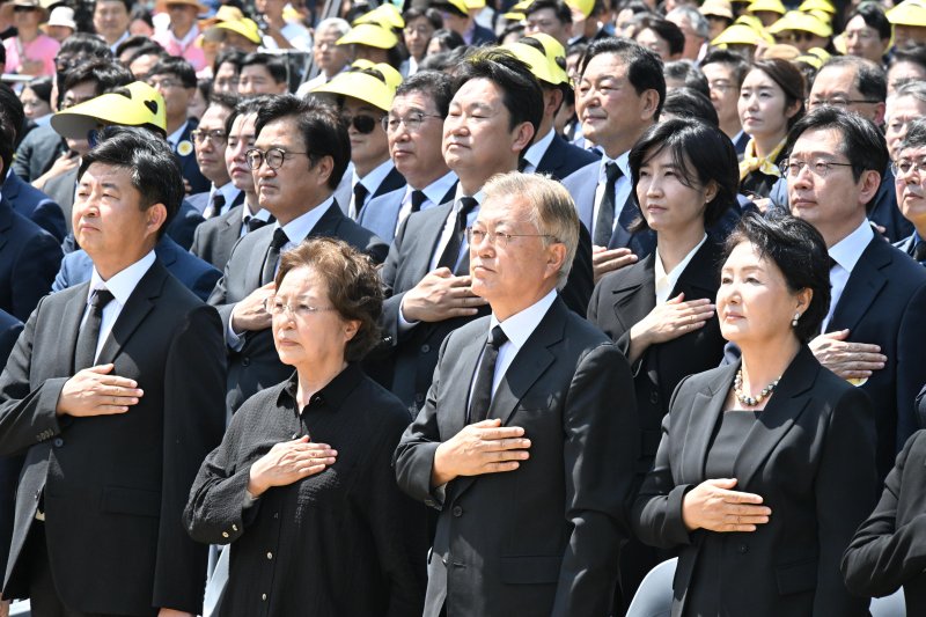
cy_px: 308
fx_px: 5143
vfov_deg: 6.9
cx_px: 463
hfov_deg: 10.3
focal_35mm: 200
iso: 3200
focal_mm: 200
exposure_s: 1/800
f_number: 14
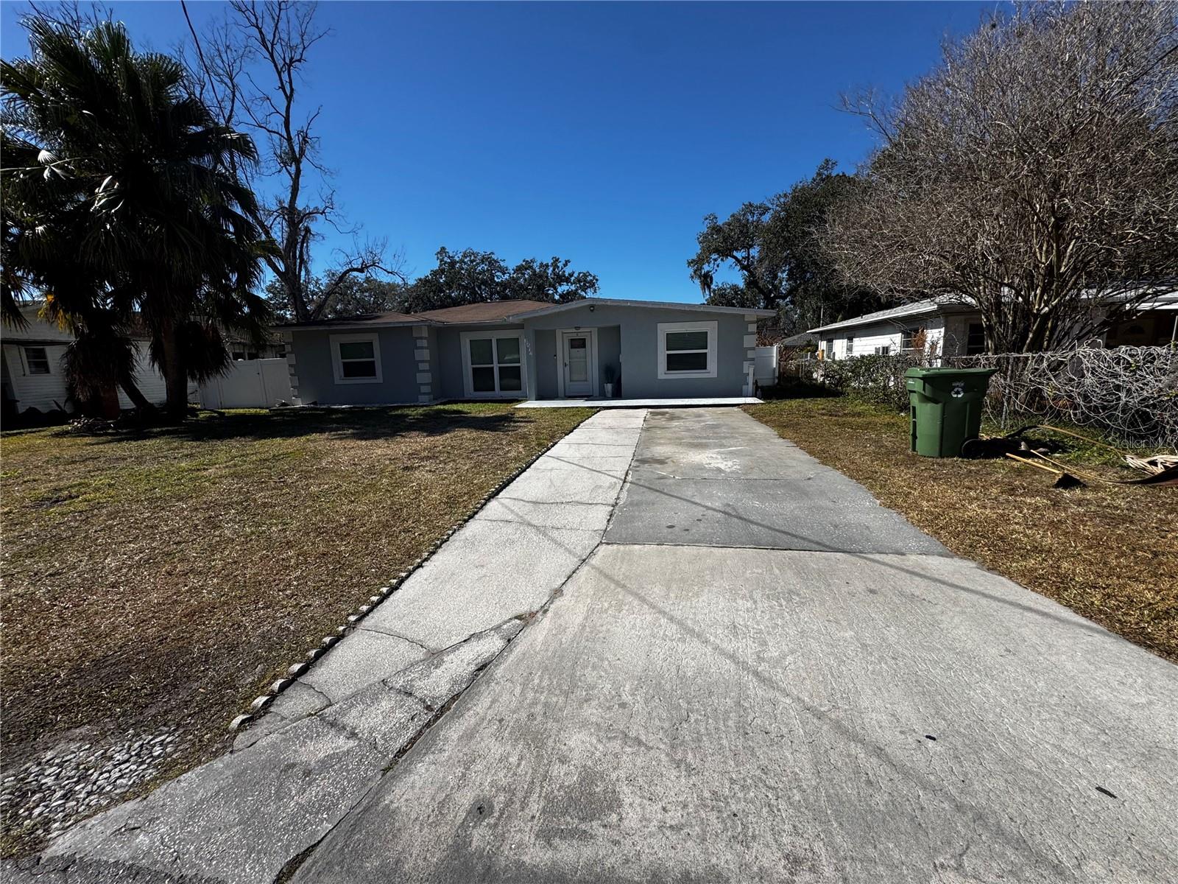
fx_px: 476
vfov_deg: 85.7
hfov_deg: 102.1
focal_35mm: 14
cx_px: 589
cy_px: 442
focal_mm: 2.22
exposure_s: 1/2415
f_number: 2.2
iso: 50
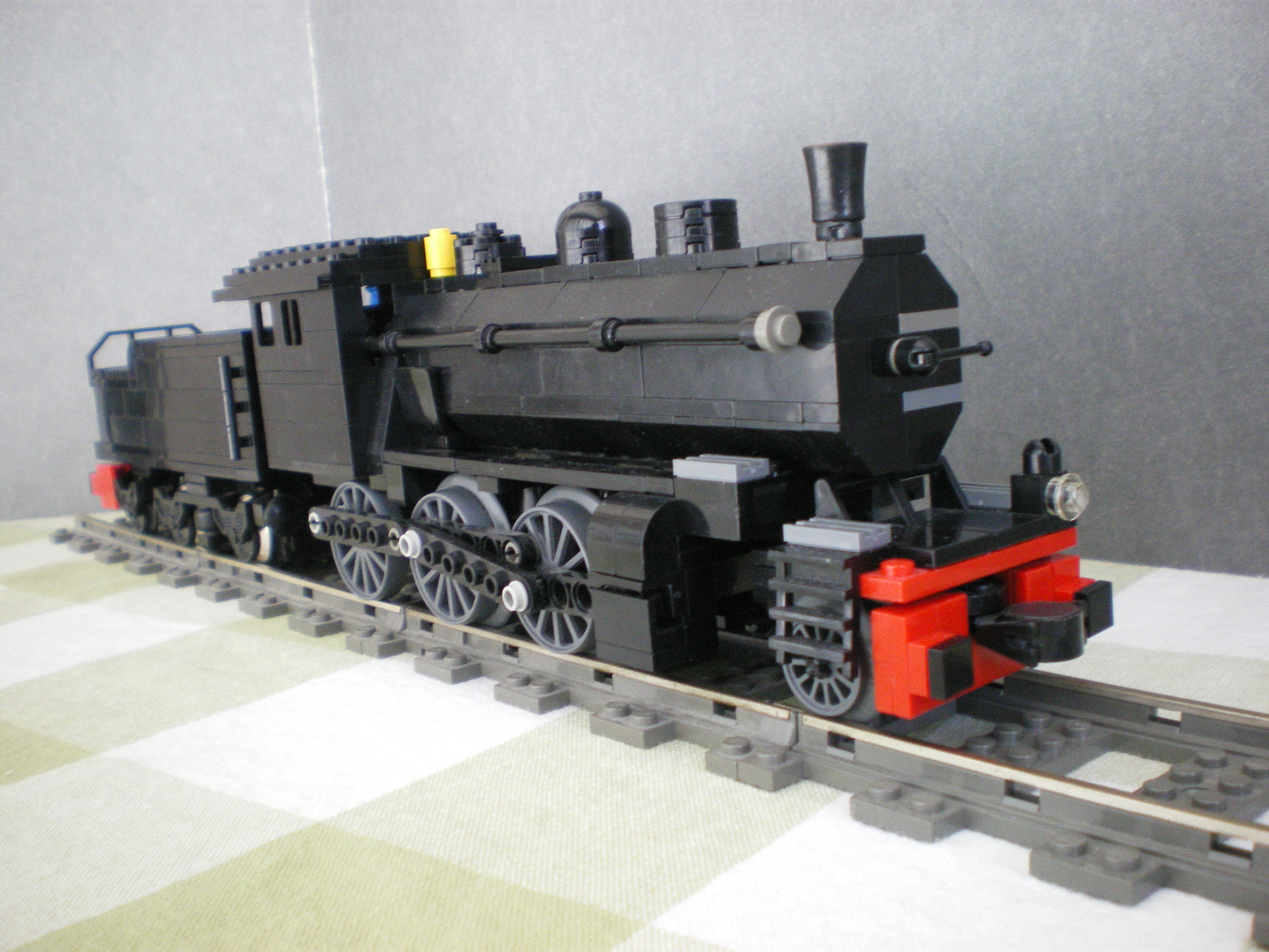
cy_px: 476
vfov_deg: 39.7
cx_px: 634
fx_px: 1320
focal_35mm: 36
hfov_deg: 51.4
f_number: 3.1
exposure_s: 1/50
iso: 400
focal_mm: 6.3
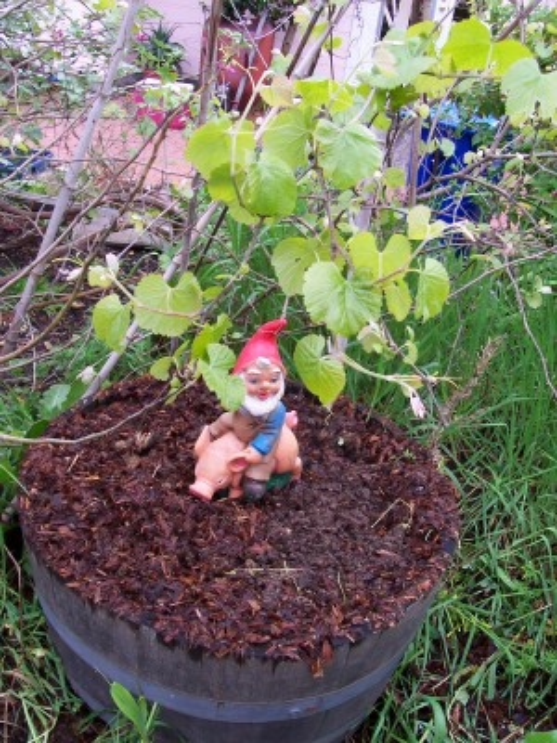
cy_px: 372
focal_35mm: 37
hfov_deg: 38.7
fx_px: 794
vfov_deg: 50.1
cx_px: 278
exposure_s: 1/45
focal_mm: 5.6
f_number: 2.8
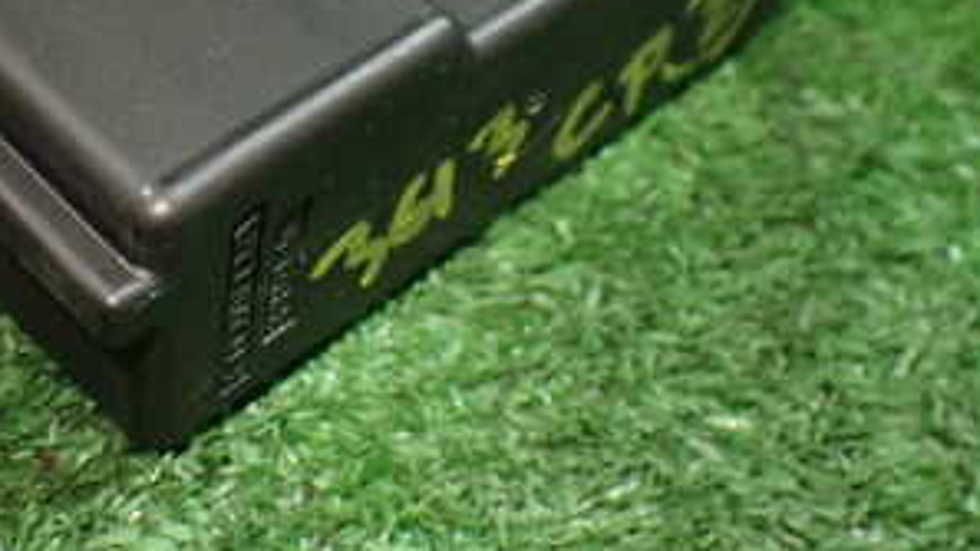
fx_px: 1715
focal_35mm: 66
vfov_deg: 17.9
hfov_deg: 31.2
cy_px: 40
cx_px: 221
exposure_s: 1/125
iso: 800
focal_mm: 5.4
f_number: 2.3
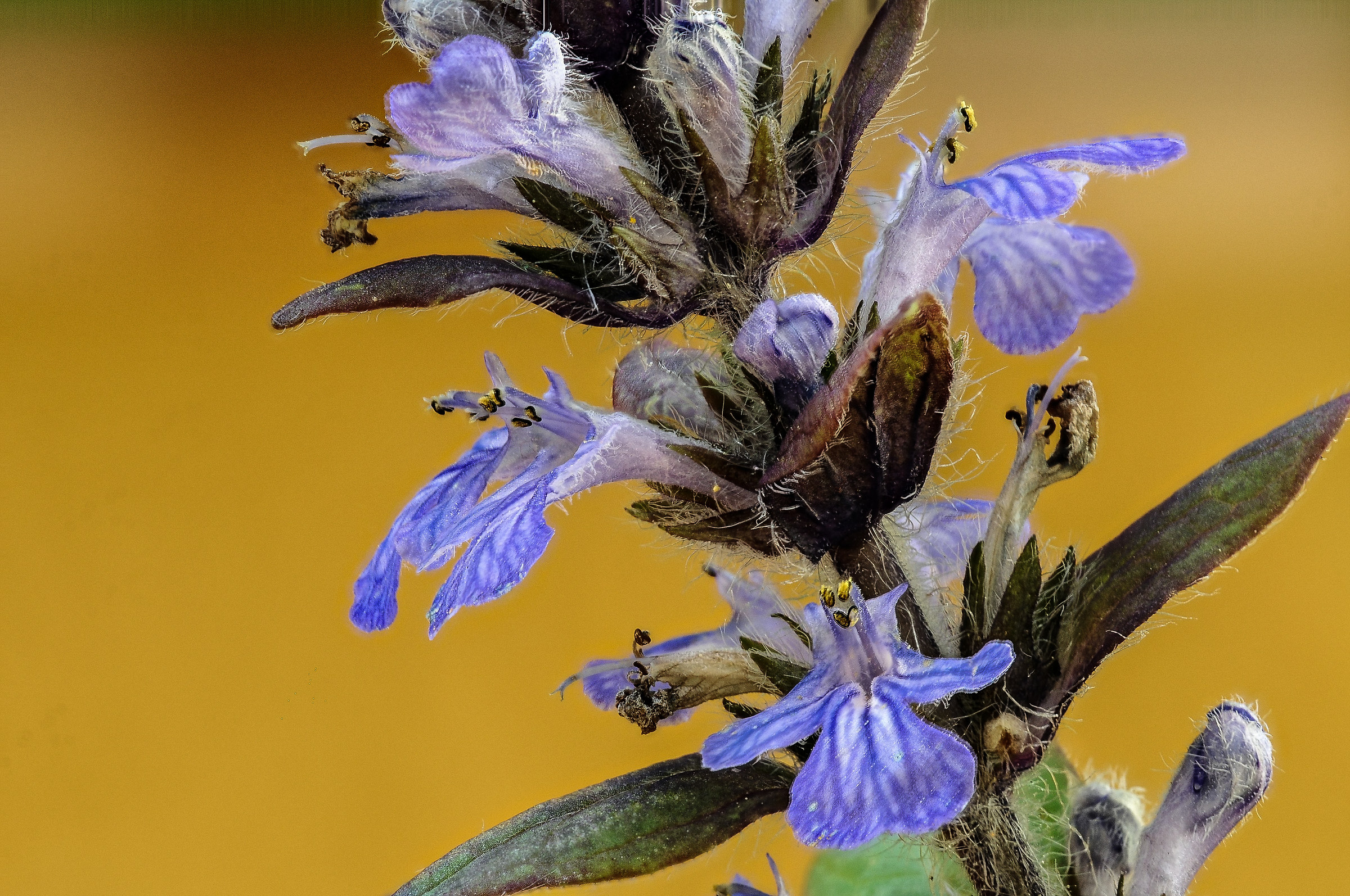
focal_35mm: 128
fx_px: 4775
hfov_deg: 16.1
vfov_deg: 10.7
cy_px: 448
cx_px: 675
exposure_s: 1/40
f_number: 16
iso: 200
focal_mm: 85
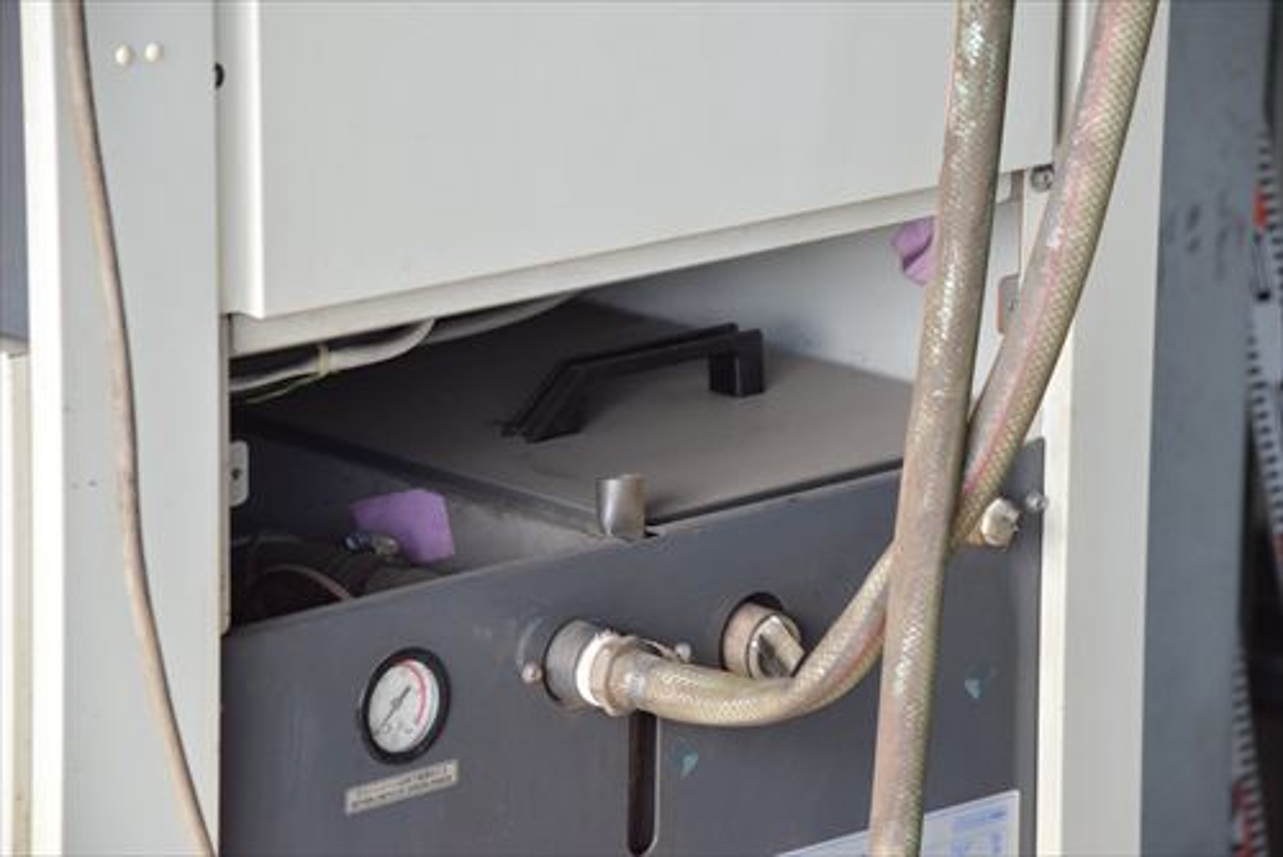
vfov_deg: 9.0
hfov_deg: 13.4
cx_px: 642
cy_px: 428
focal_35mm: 153
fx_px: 5456
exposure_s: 1/640
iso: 1250
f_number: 6.3
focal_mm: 102
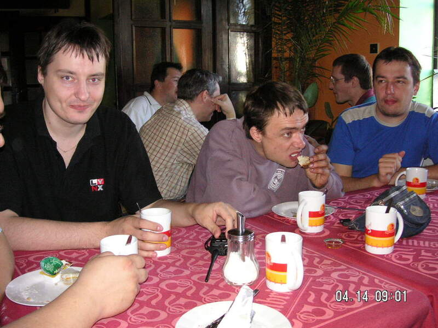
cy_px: 164
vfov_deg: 38.7
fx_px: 468
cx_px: 219
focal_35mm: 37
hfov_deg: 50.1
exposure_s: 1/45
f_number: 2.8
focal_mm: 6.1
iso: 160
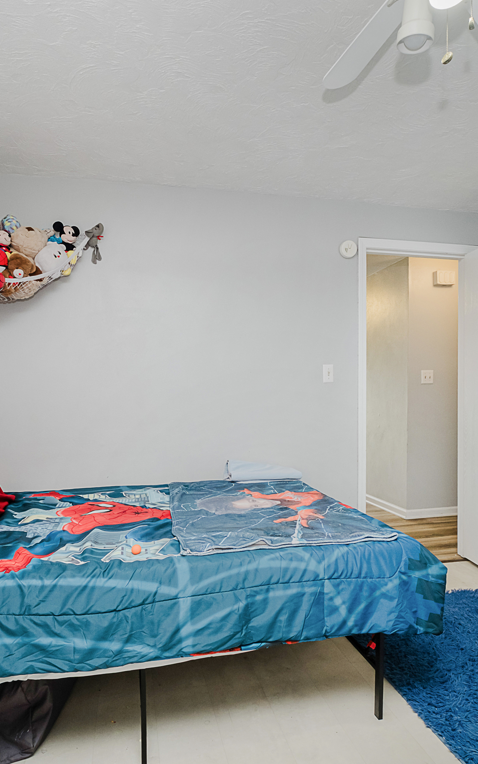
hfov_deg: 53.0
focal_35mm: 23
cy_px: 382
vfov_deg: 77.2
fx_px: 479
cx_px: 240
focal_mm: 10
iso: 500
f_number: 4
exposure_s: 1/25
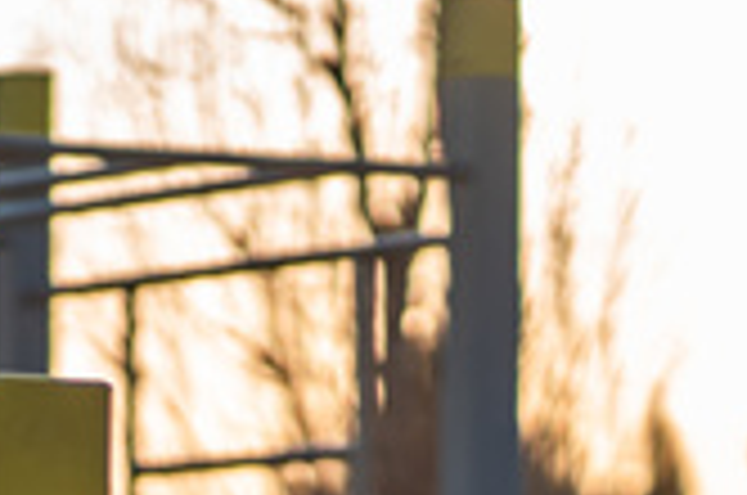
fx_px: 8491
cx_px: -428
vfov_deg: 3.3
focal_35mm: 410
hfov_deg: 5.0
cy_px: 920
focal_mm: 85
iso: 200
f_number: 1.8
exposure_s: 1/4000
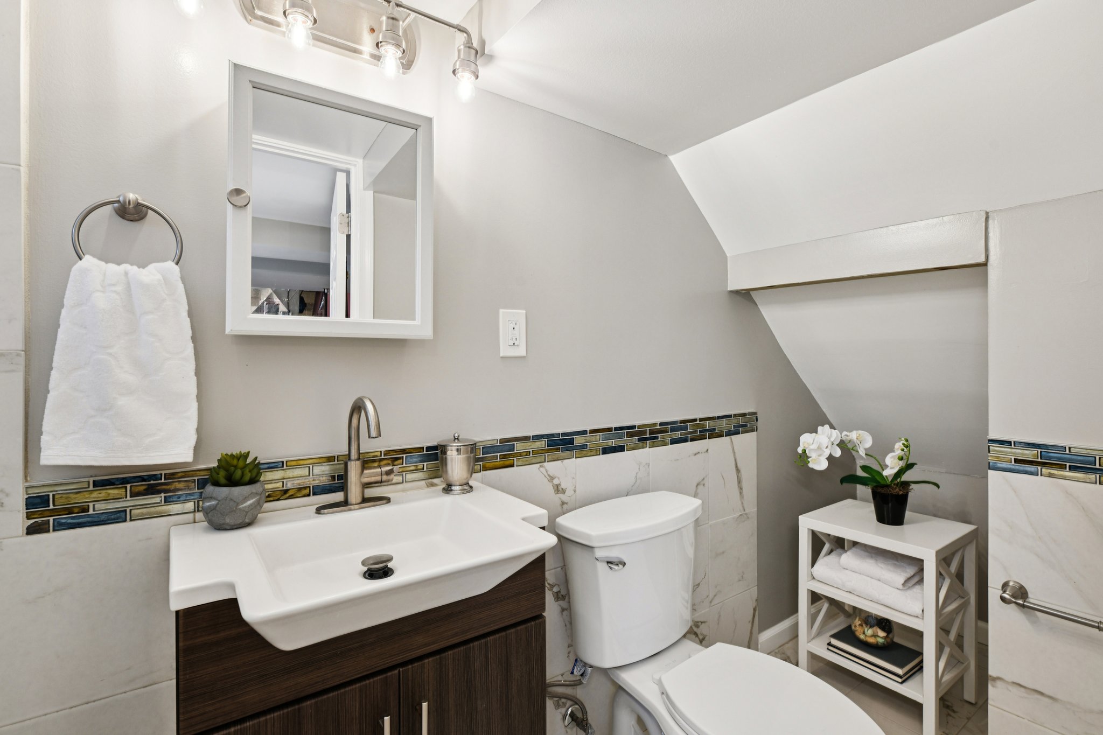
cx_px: 552
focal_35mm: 17
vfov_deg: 70.4
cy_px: 368
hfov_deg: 93.3
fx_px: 521
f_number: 8
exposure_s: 1/13
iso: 400
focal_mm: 17
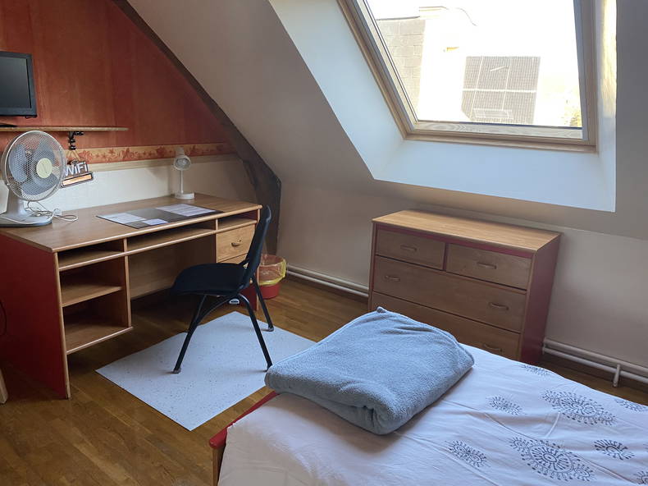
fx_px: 487
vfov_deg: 53.0
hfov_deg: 67.3
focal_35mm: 26
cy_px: 243
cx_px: 324
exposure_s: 1/84
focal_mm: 4.25
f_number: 1.8
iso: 125
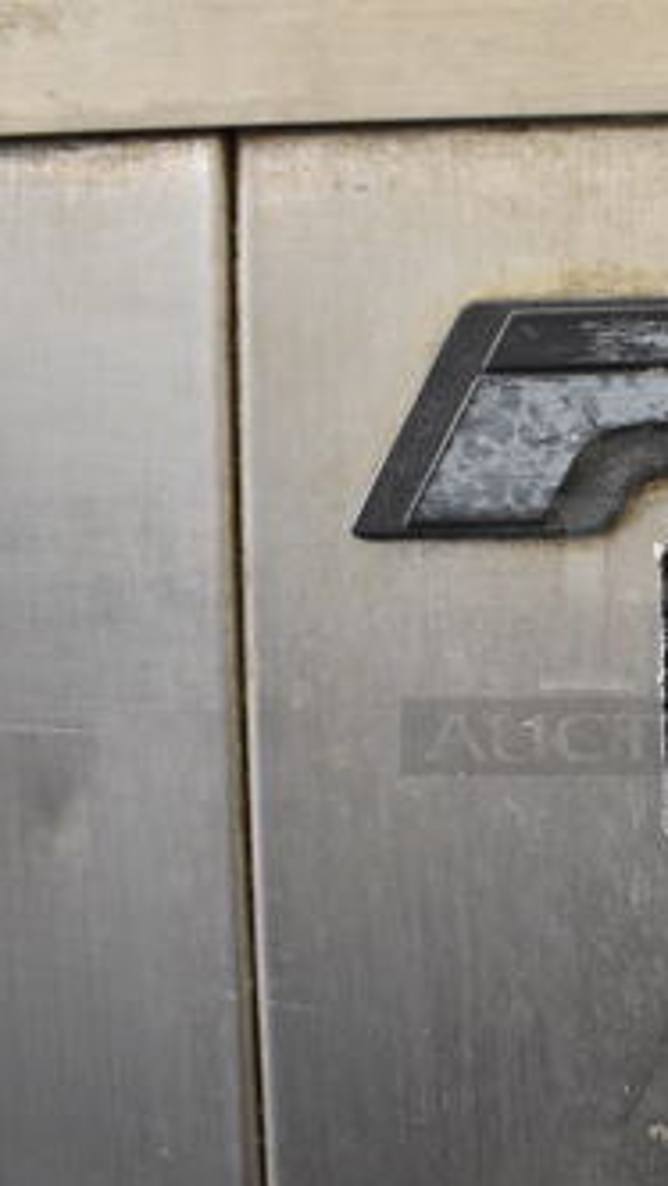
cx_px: 800
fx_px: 1636
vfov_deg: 39.9
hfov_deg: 21.4
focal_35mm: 52
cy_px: 586
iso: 800
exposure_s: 1/60
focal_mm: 18
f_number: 4
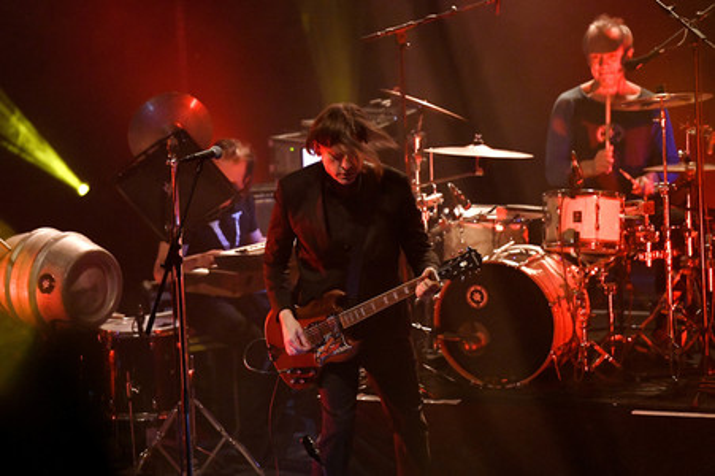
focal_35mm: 200
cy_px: 238
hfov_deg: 10.3
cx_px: 358
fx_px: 3969
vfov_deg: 6.9
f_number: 2.8
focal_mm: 200
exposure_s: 1/200
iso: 6400
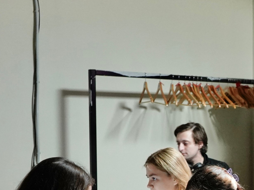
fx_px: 653
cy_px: 186
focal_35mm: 89
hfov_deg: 20.4
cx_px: 316
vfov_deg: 16.3
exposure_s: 1/100
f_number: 3.5
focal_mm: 28
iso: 4000
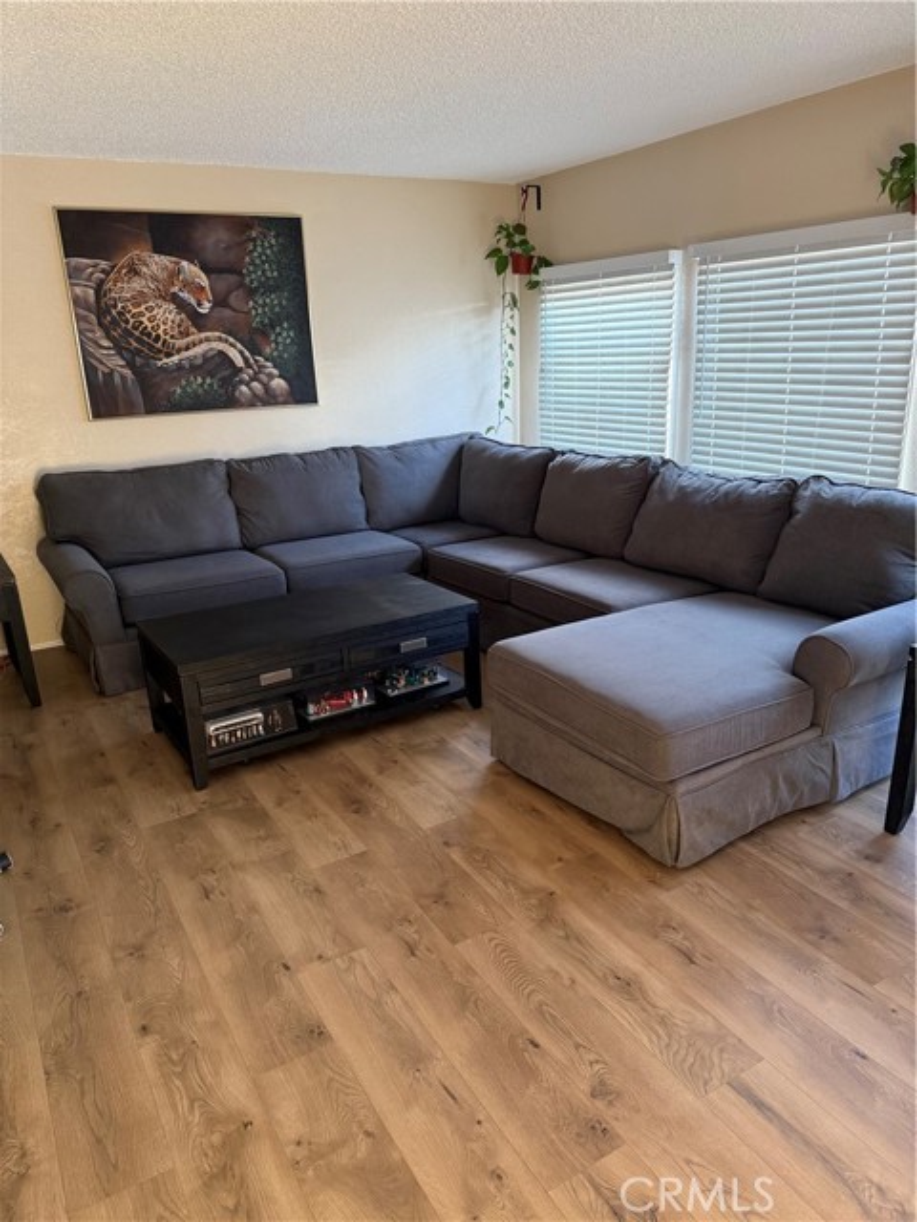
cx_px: 458
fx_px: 848
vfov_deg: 71.6
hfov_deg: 56.8
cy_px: 611
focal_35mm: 24
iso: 250
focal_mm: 6.76
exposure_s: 1/60
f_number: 1.78
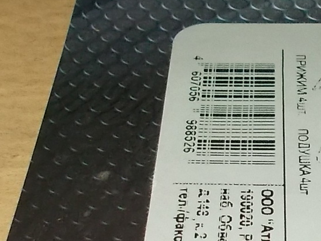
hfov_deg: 18.2
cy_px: 161
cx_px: 290
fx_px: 983
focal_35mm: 106
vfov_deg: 13.9
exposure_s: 1/25
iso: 200
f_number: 3.2
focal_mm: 4.6
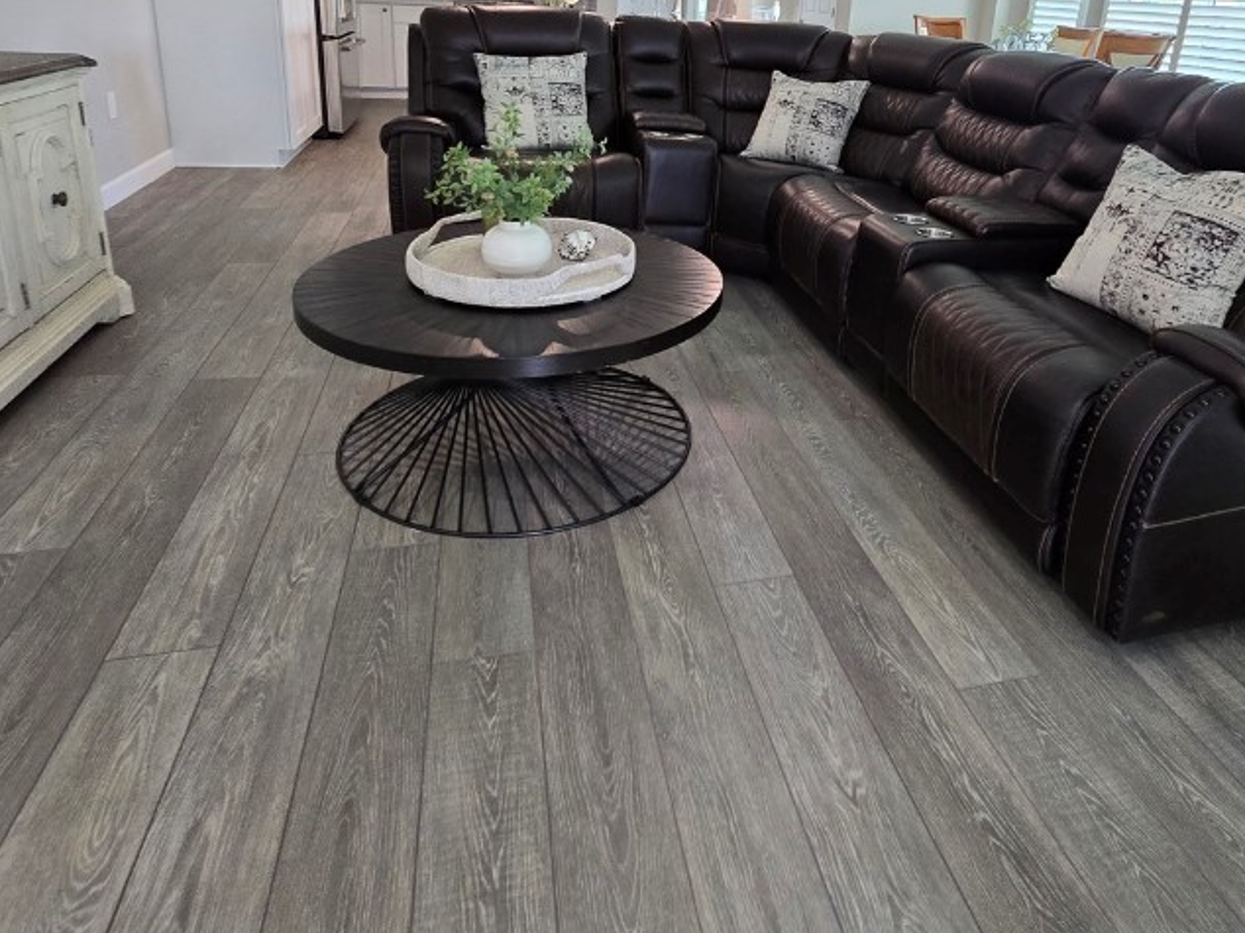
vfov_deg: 59.8
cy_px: 226
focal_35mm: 21
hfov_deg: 78.4
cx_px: 725
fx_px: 755
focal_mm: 2.2
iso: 250
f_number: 2.2
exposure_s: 1/60
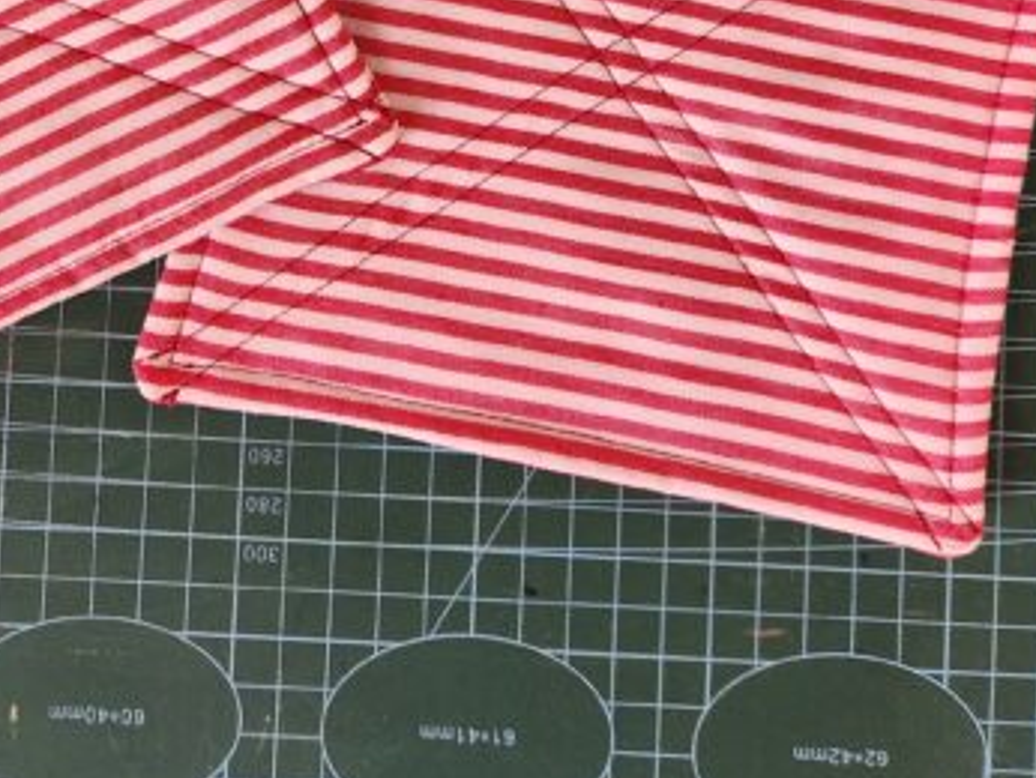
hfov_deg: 36.3
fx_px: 1527
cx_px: 216
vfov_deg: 26.6
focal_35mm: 51
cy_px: -51
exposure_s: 1/120
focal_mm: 5.4
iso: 640
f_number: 1.8
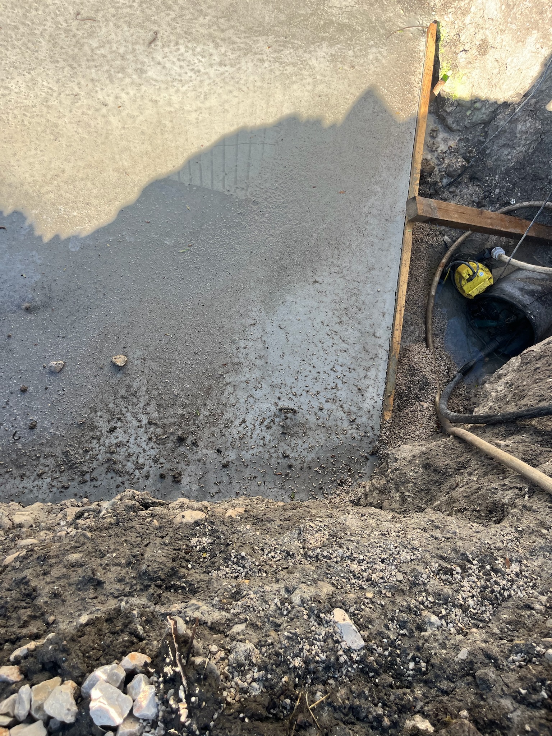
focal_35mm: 26
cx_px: 276
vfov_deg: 67.3
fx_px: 553
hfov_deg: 53.1
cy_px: 368
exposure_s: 1/696
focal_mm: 5.1
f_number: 1.6
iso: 50
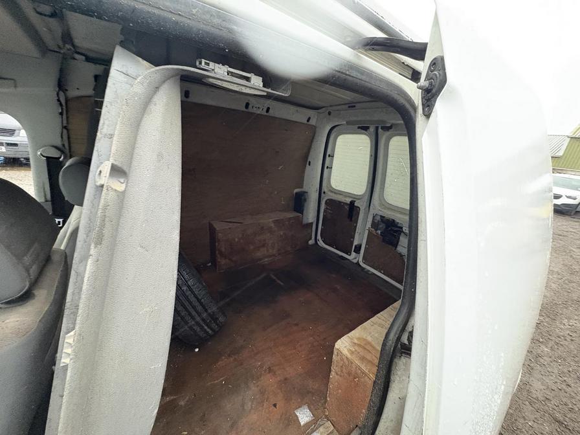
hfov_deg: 102.1
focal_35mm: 14
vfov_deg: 85.7
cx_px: 290
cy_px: 218
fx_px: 235
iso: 800
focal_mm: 2.22
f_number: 2.2
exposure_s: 1/60
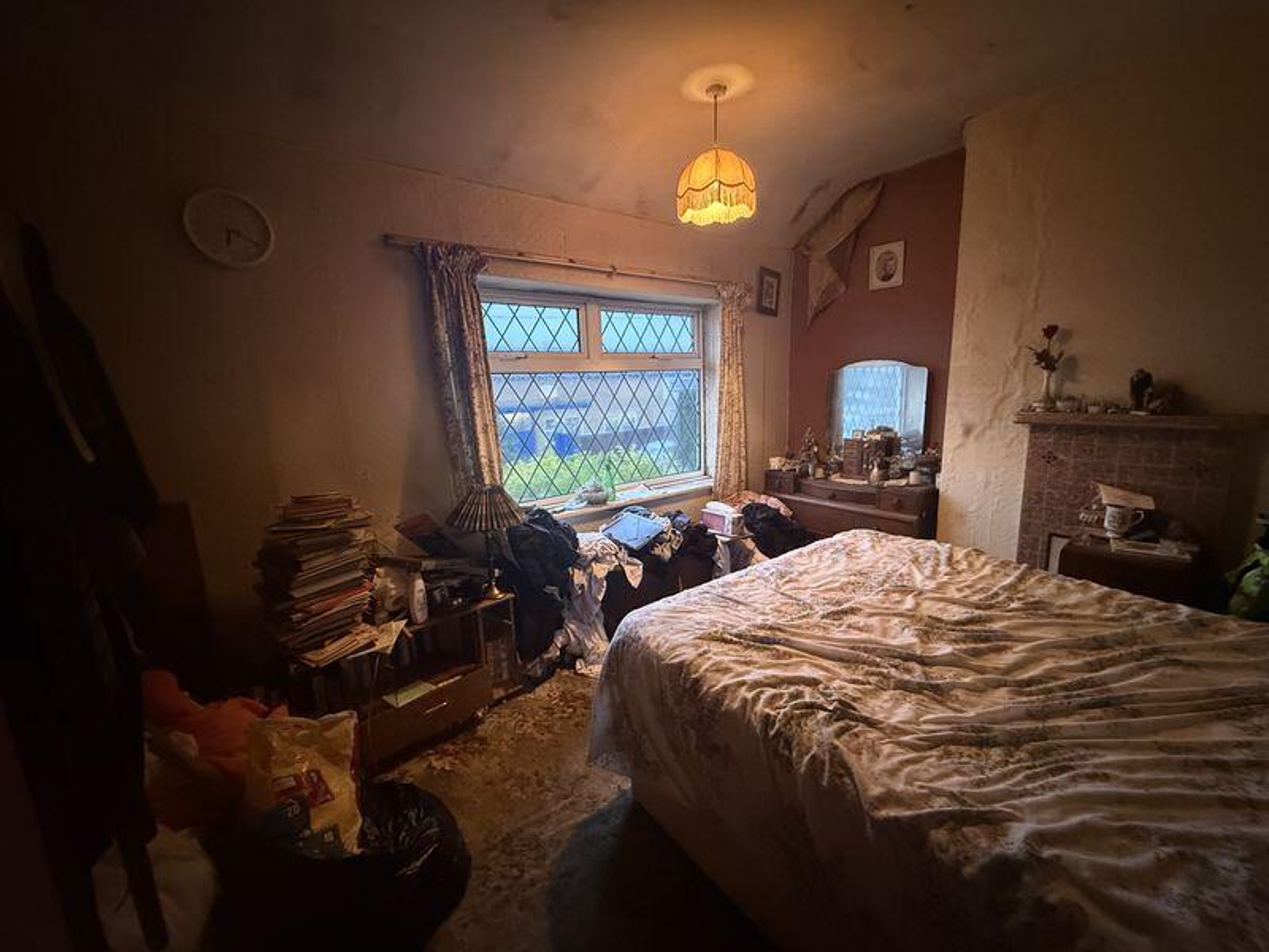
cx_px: 634
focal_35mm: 14
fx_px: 513
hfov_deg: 102.1
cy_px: 476
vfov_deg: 85.7
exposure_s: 1/50
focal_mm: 2.22
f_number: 2.2
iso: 800
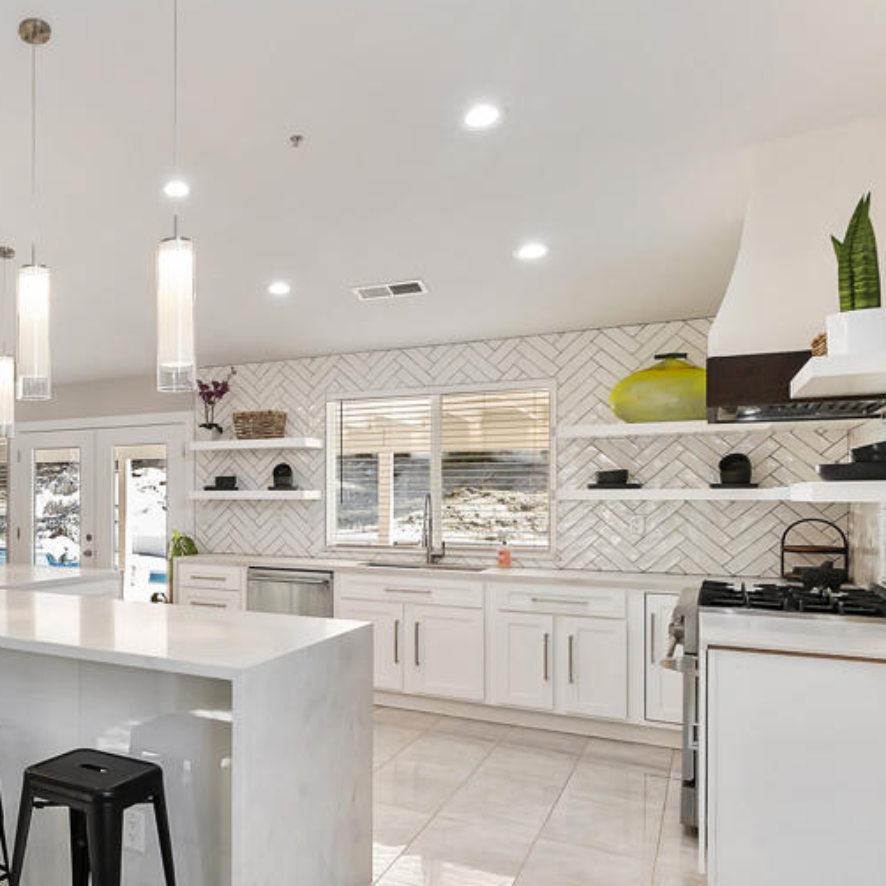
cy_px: 500
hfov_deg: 50.9
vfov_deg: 60.7
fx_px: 753
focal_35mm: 26
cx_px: 30
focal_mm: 10
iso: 400
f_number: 10
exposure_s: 1/30
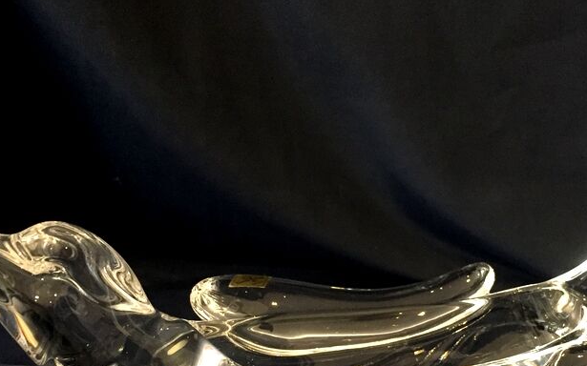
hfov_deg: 40.2
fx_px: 800
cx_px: 333
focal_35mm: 50
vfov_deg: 25.4
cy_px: 295
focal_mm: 4.15
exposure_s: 1/17
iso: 320
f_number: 2.2
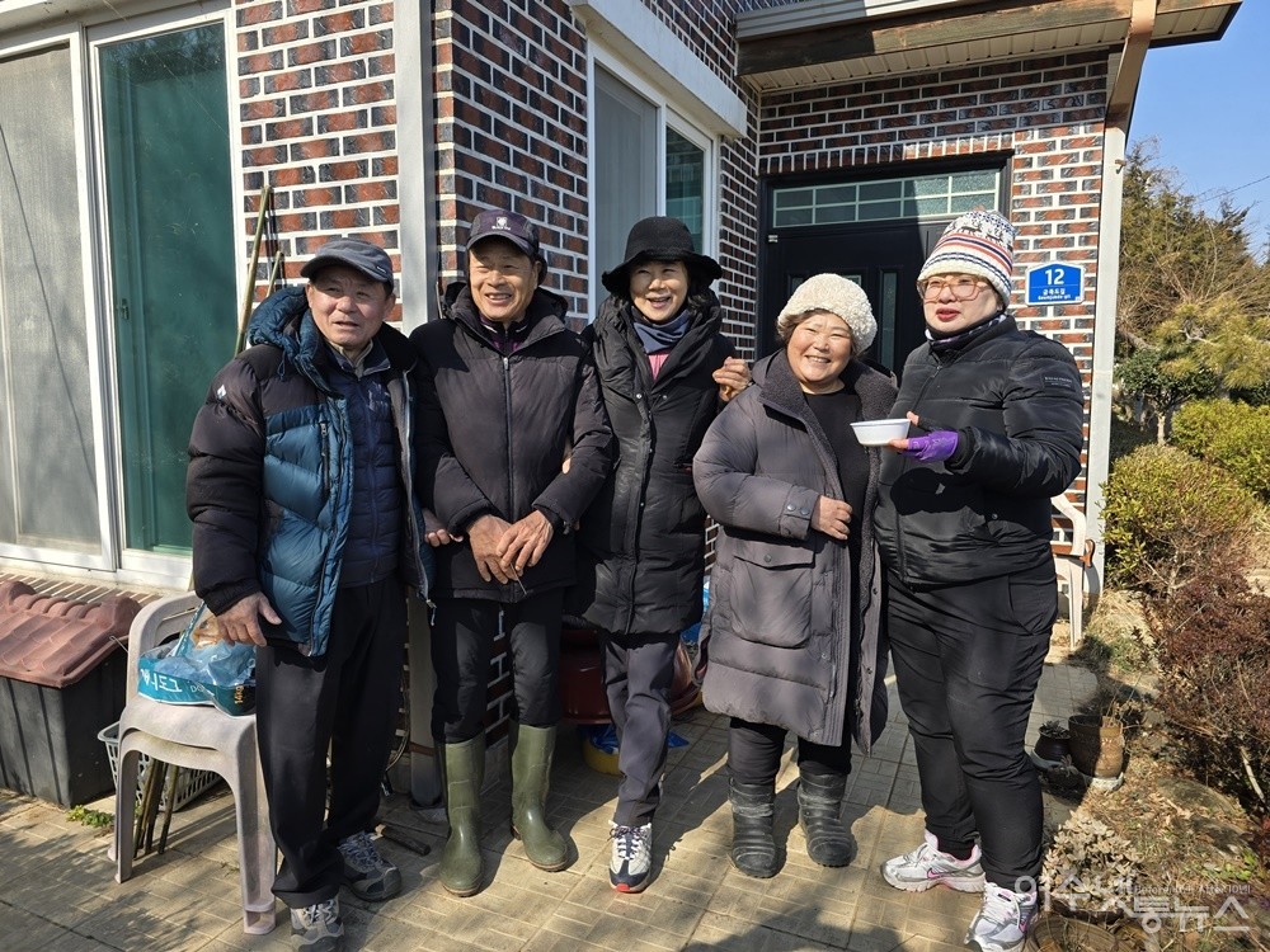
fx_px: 844
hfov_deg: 73.9
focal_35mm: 23
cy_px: 476
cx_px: 635
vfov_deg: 58.9
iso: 12
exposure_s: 1/462
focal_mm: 6.3
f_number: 1.7
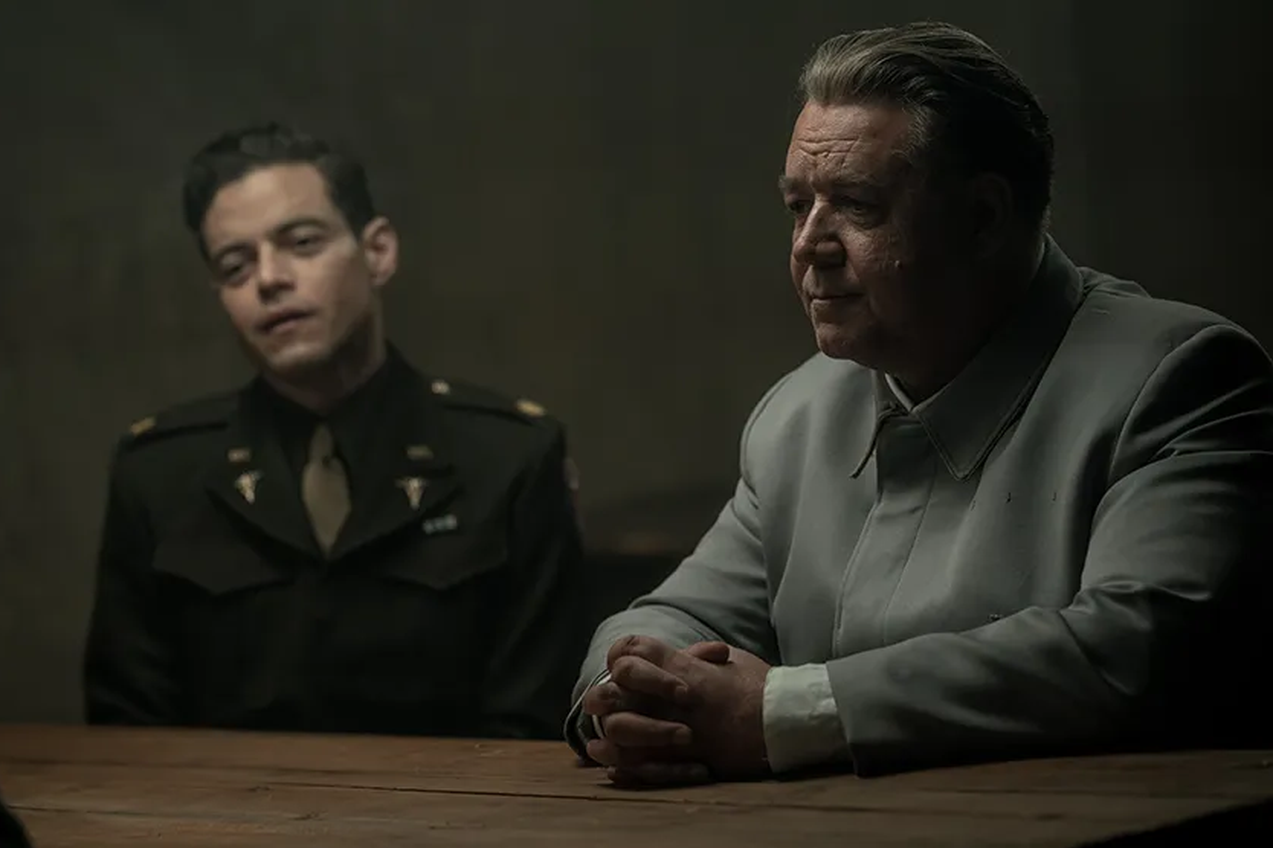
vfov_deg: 10.1
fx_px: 4809
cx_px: 633
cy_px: 426
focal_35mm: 136
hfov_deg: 15.1
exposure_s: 1/60
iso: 640
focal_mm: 135
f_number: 3.2
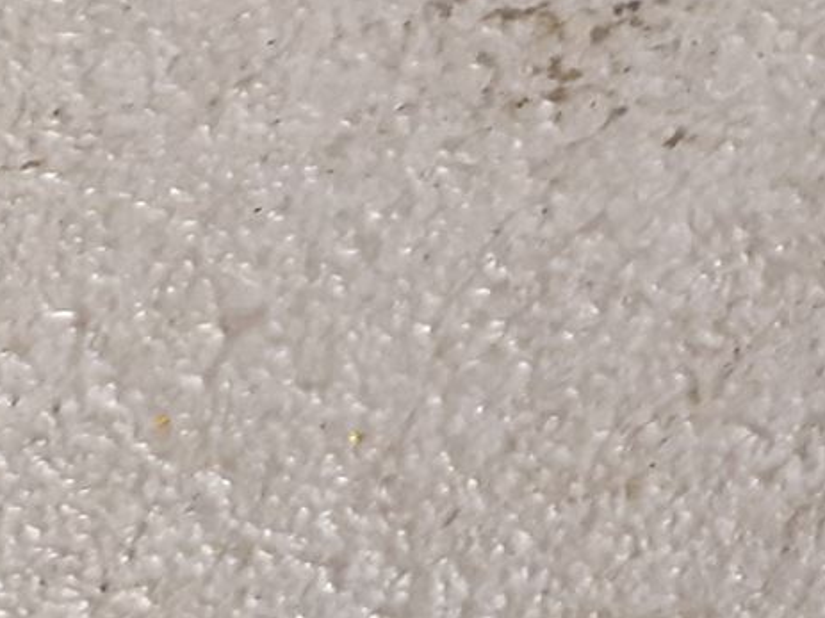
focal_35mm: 115
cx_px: 1687
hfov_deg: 14.2
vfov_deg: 12.4
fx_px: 2740
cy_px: -233
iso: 200
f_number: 1.7
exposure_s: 1/33
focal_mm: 3.93
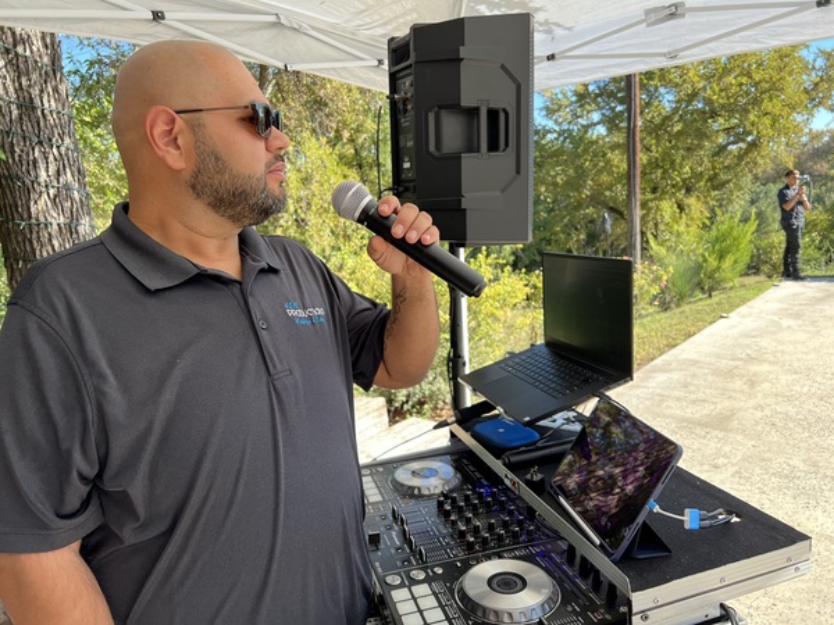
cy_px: 312
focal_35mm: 26
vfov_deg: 53.1
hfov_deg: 67.3
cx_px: 417
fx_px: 626
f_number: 1.5
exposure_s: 1/567
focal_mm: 5.7
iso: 50
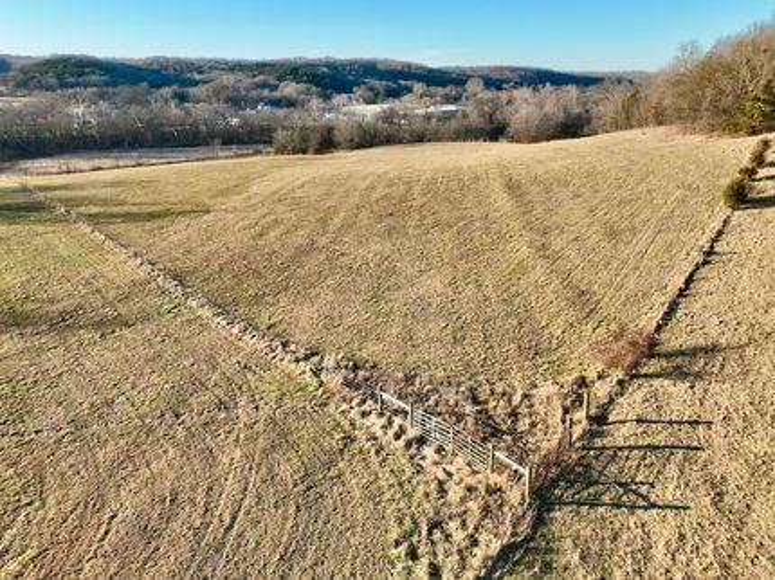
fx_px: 537
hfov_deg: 71.6
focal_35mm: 24
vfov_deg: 56.8
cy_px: 290
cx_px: 388
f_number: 2.8
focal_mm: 12.29
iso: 200
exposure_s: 1/240
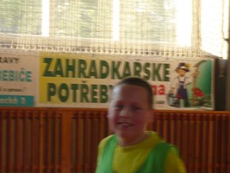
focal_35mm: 218
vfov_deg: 6.8
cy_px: 178
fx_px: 1448
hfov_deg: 9.0
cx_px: 25
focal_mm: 16.1
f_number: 4.8
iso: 160
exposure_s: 1/30
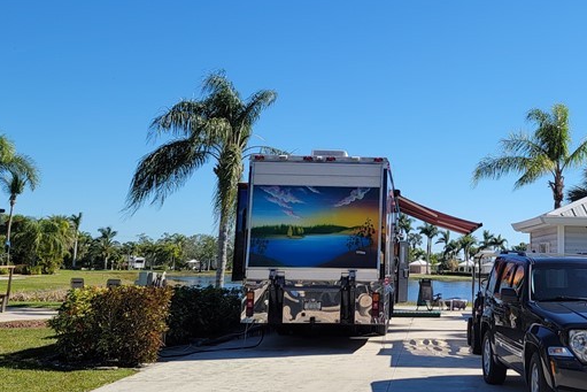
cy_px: 153
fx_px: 815
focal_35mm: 50
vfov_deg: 26.9
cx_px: 440
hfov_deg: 38.6
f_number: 1.8
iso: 16
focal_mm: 6.7
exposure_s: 1/1090
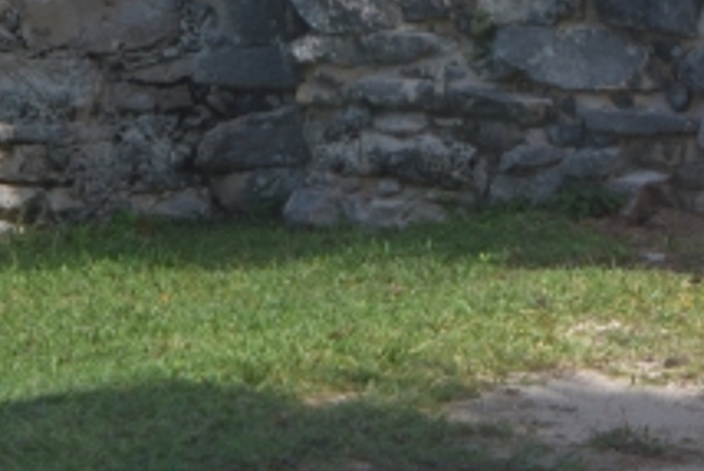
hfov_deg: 5.1
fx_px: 7717
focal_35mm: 394
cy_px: -534
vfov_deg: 3.5
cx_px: 1661
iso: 200
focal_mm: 55
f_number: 5.6
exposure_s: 1/800
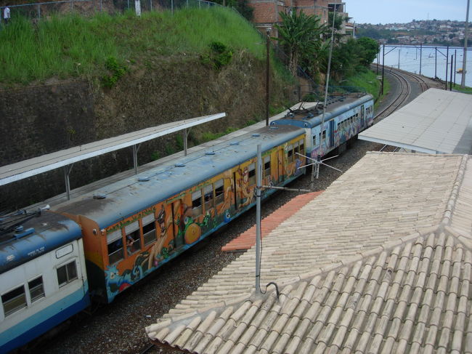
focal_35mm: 38
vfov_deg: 37.7
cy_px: 177
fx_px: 518
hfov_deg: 49.0
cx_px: 236
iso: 64
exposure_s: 1/995
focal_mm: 7.8
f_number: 2.8
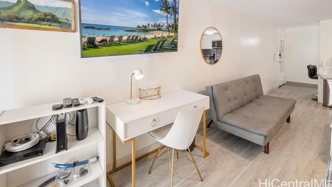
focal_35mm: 16
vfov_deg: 64.9
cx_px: 165
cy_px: 58
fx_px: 141
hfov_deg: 99.4
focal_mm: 7
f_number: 4
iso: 640
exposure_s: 1/500
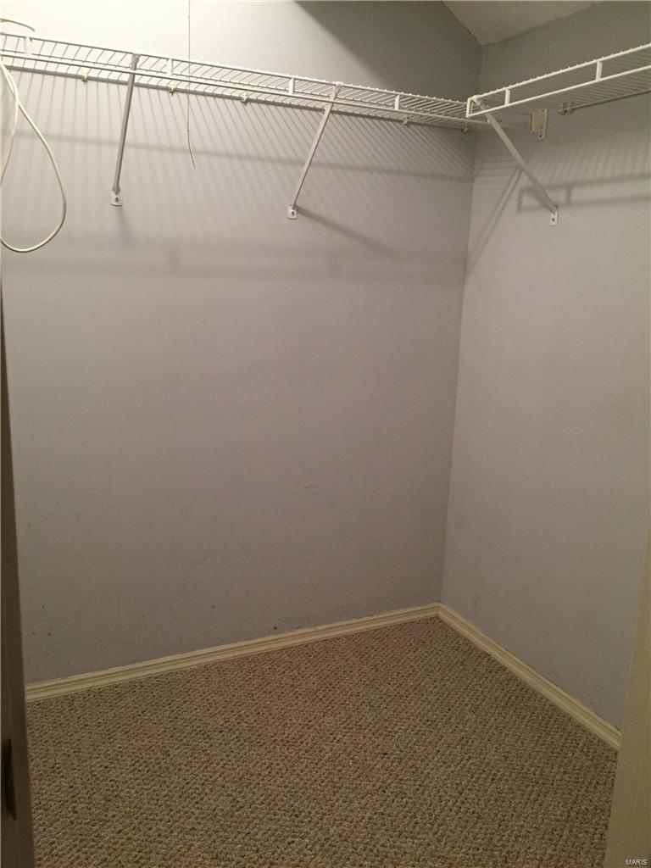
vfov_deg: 61.7
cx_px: 326
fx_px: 727
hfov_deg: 48.2
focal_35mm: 29
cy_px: 434
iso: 160
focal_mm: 4.15
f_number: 2.2
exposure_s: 1/30
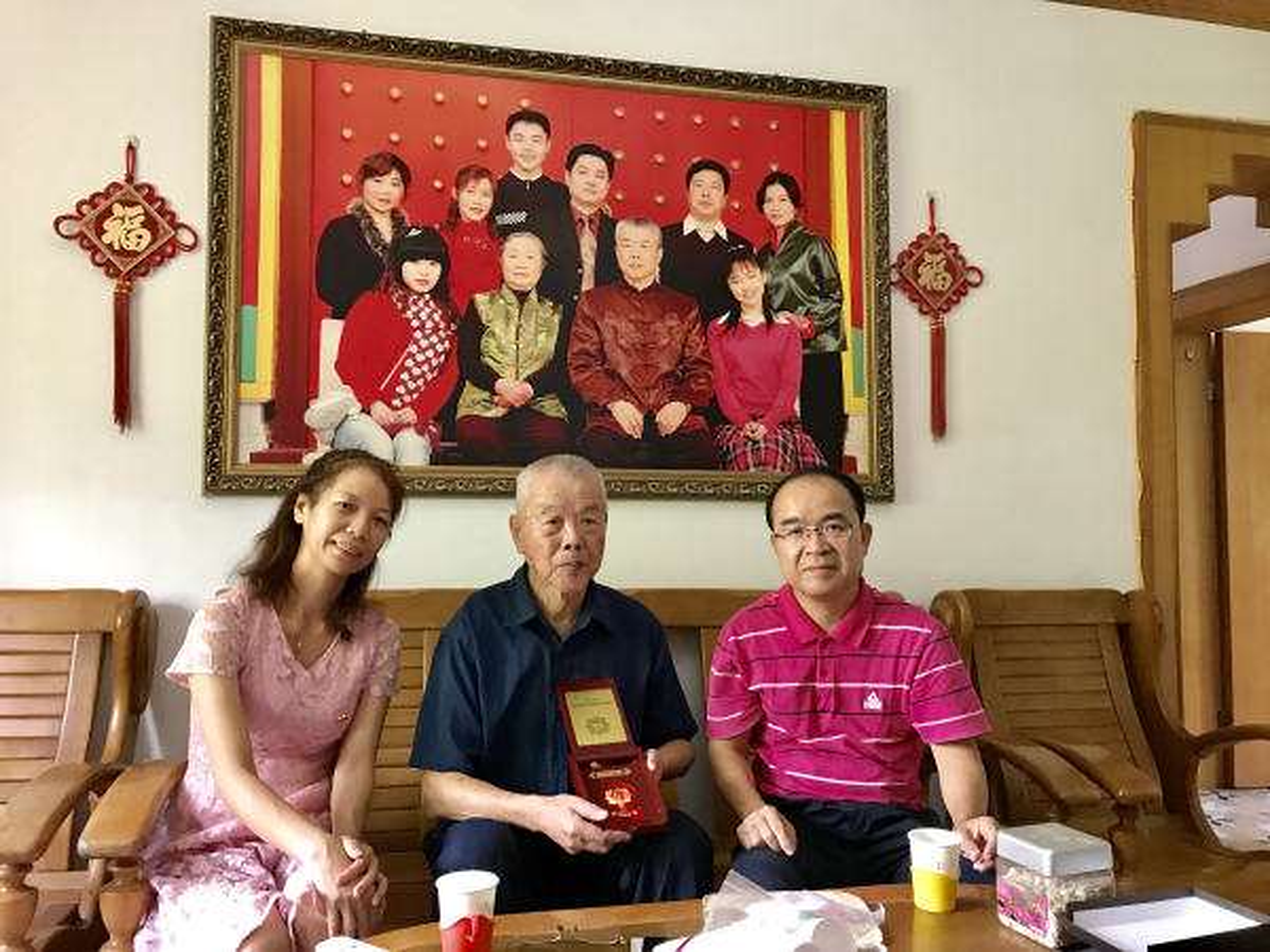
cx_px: 635
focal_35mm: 28
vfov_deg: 49.7
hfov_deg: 63.4
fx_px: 1027
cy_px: 476
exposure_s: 1/17
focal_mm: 3.99
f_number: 1.8
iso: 80
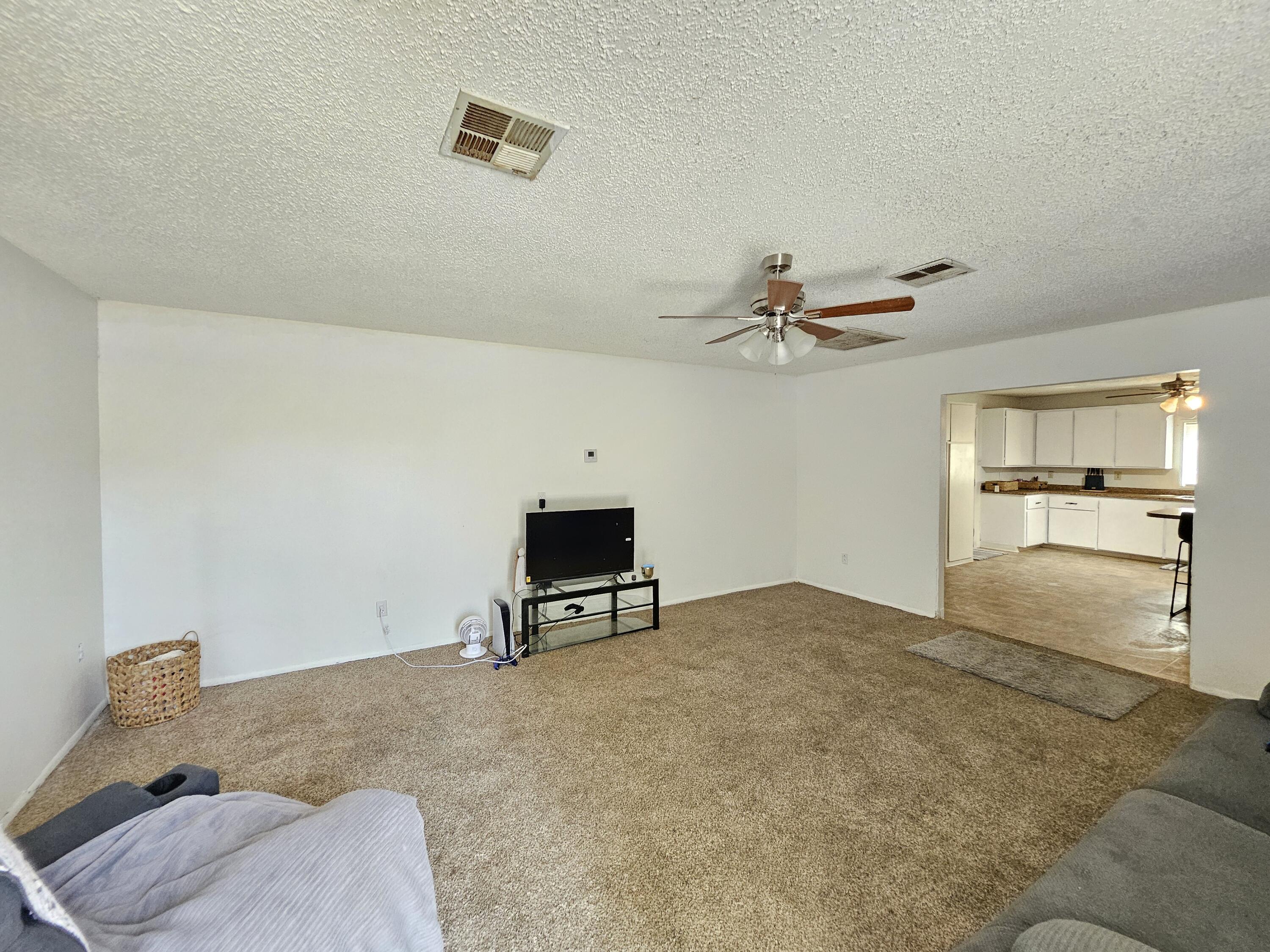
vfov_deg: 89.9
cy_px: 476
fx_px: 477
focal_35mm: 13
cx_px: 635
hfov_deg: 106.2
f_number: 2.2
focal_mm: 1.74
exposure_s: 1/40
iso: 320
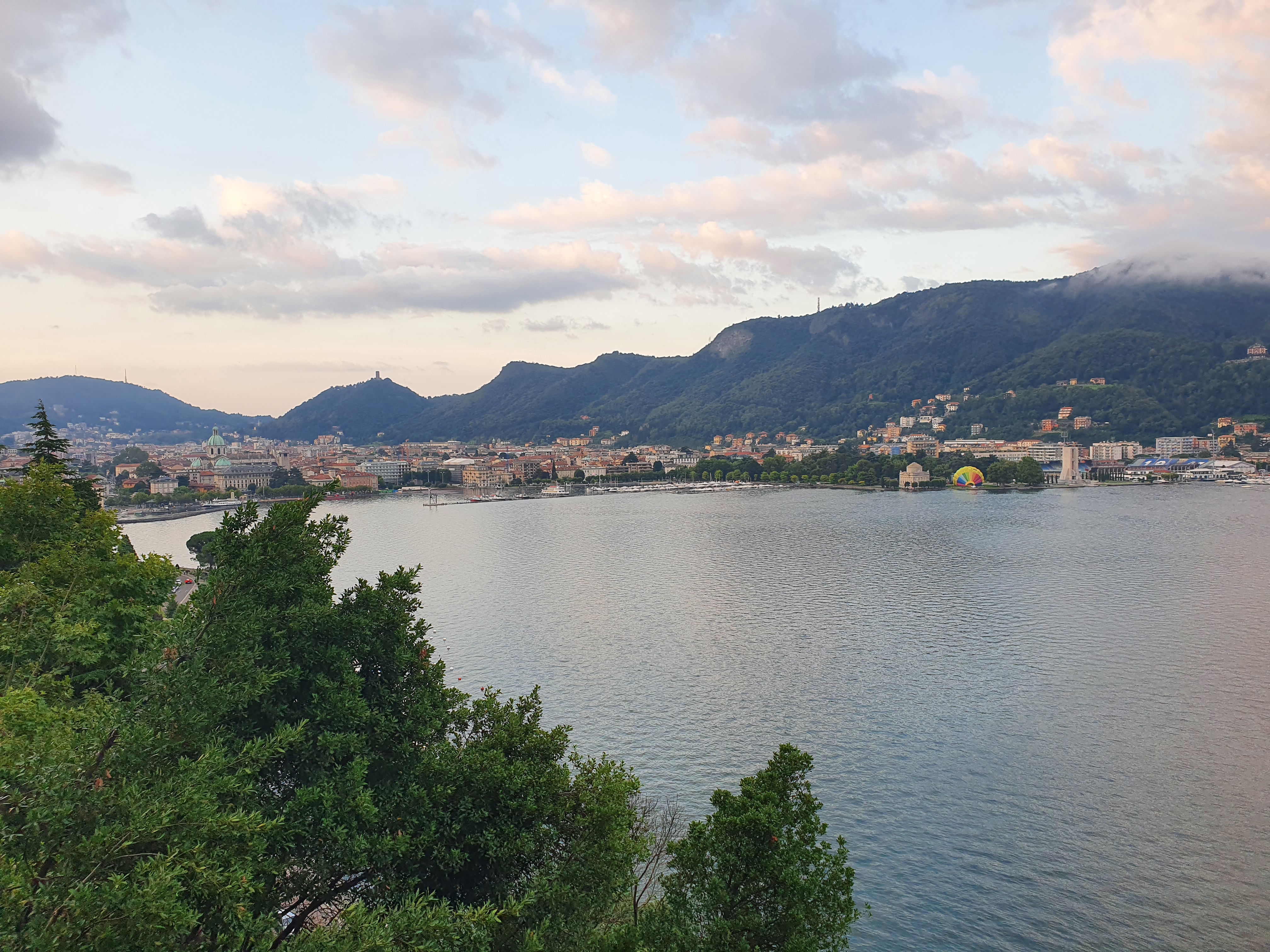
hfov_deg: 67.3
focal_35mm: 26
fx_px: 954
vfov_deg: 53.1
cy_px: 476
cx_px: 635
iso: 50
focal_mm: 4.32
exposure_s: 1/160
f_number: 2.4
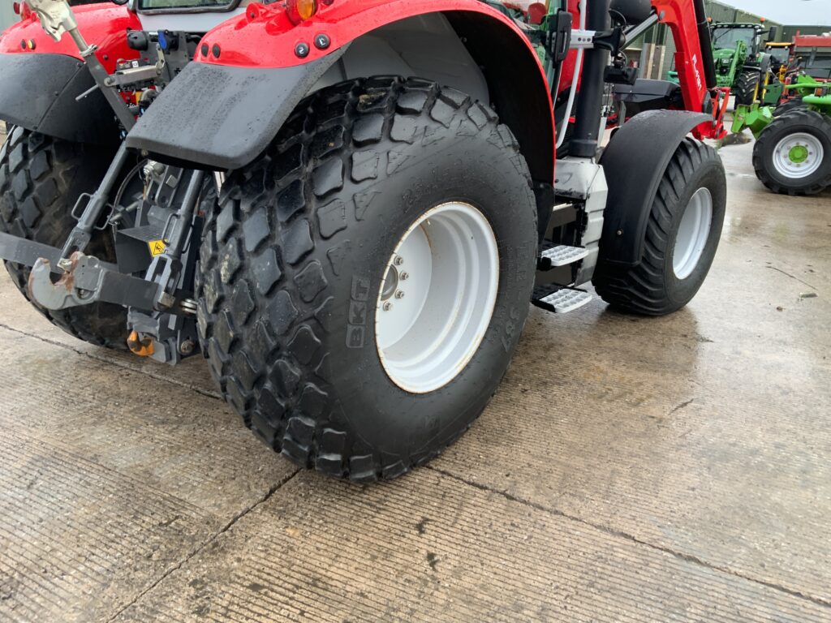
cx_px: 416
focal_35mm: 29
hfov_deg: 61.7
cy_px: 312
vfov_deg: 48.2
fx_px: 696
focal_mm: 3
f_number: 1.8
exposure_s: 1/122
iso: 20
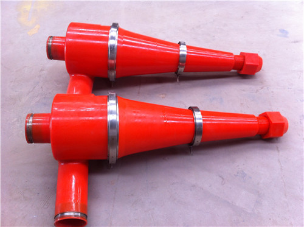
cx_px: 152
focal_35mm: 35
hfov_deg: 52.7
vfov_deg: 40.6
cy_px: 114
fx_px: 307
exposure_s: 1/30
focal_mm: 3.85
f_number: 2.8
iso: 100
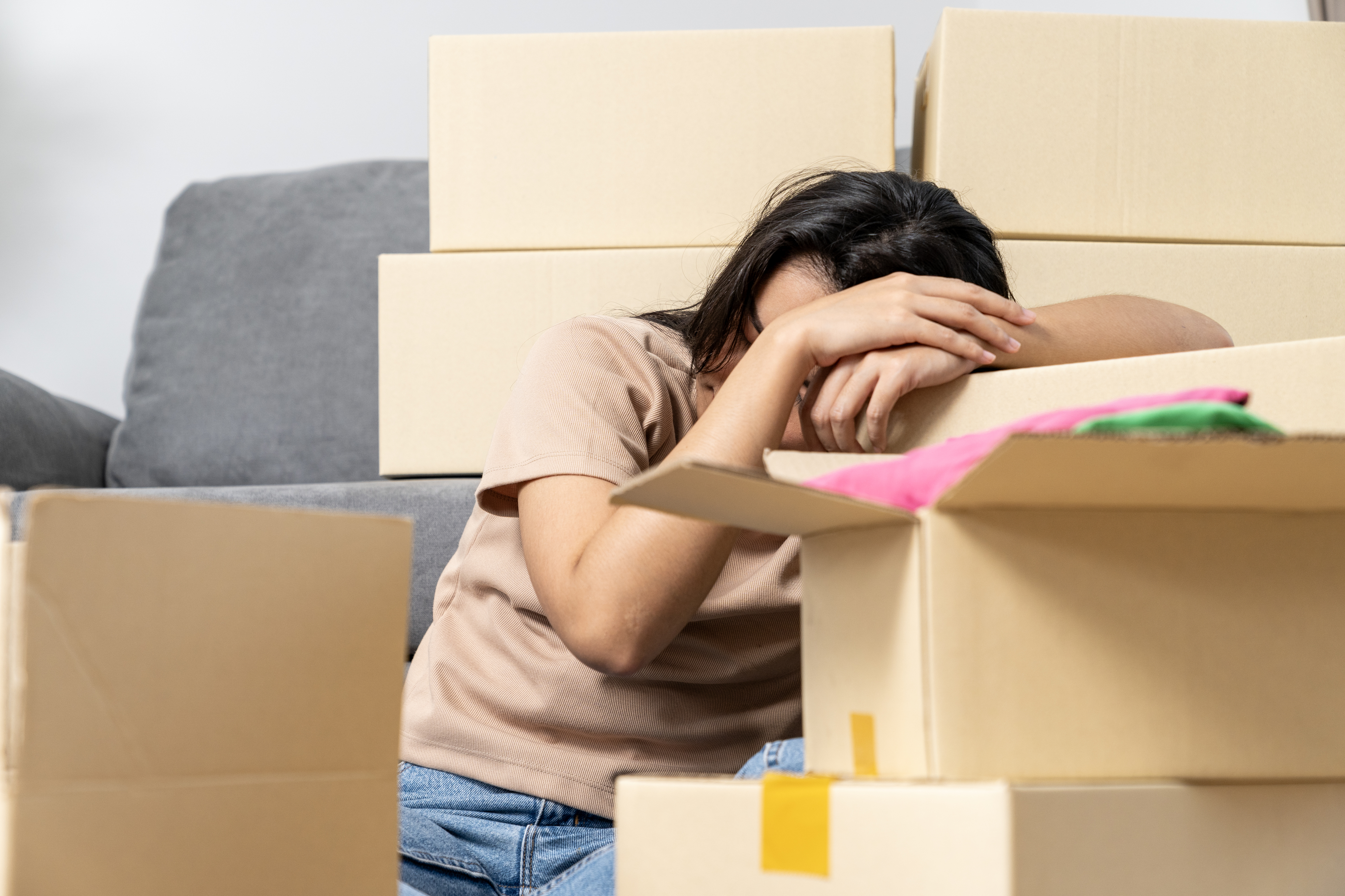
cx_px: 672
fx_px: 2615
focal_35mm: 70
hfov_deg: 28.8
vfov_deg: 19.5
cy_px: 448
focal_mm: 70
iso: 320
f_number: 4
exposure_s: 1/125
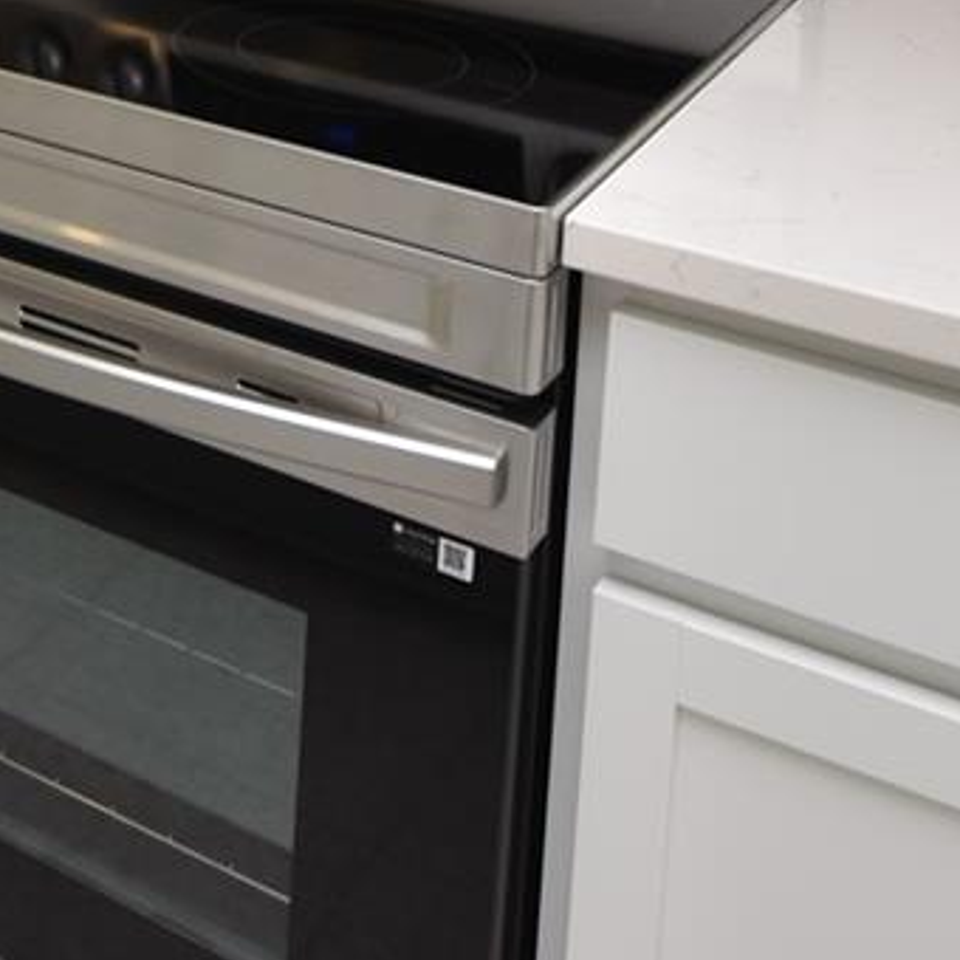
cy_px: -359
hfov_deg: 26.4
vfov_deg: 24.2
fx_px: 1883
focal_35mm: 60
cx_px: -99
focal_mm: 10
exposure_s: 1/125
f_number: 5.6
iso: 100
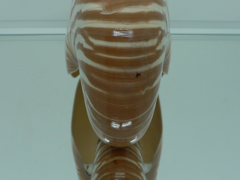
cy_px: 63
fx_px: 374
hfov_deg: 35.5
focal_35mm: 54
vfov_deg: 26.9
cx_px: 122
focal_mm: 4.6
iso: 80
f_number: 2.8
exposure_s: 1/60
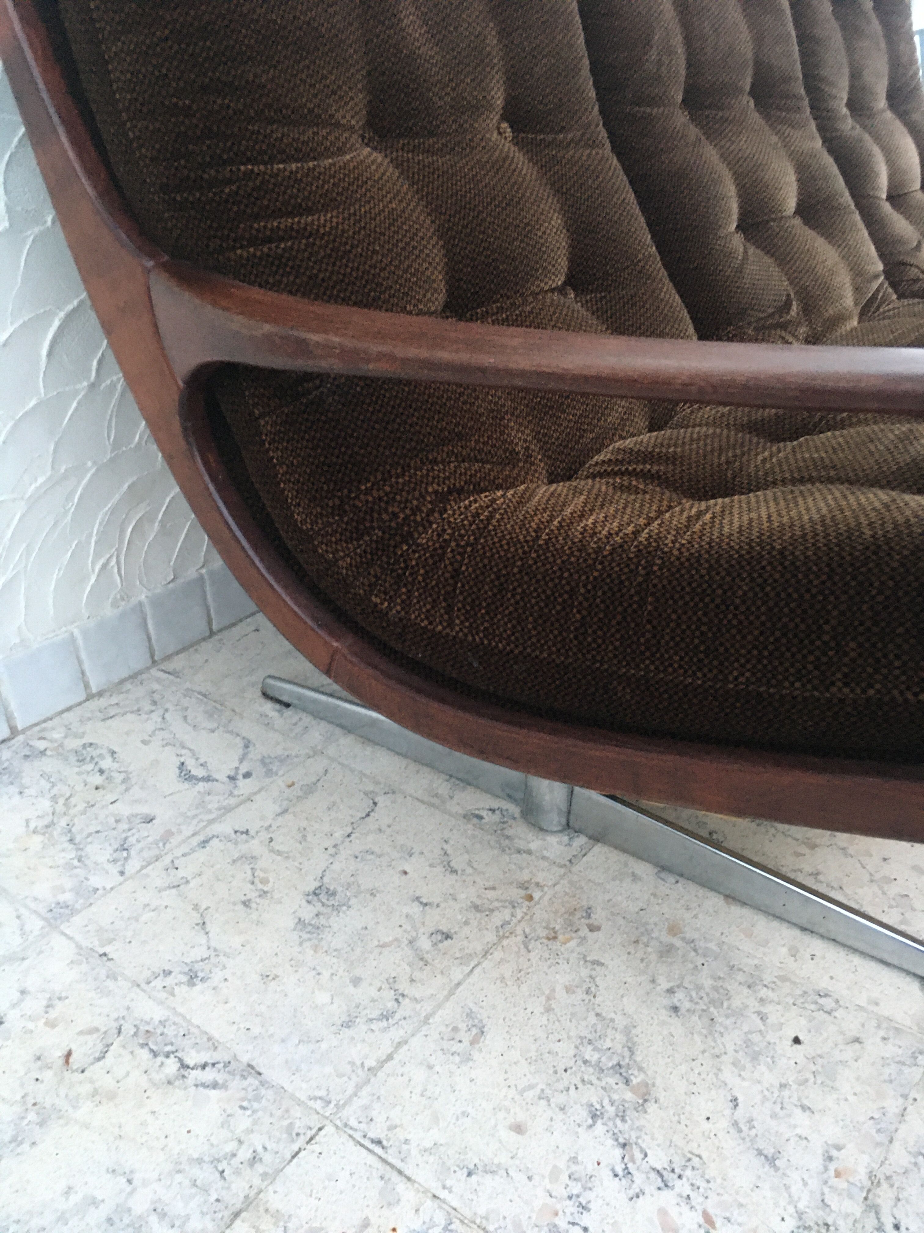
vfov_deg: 61.7
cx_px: 462
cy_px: 616
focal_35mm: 29
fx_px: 1032
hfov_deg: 48.2
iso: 200
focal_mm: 4.15
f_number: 2.2
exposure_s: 1/25
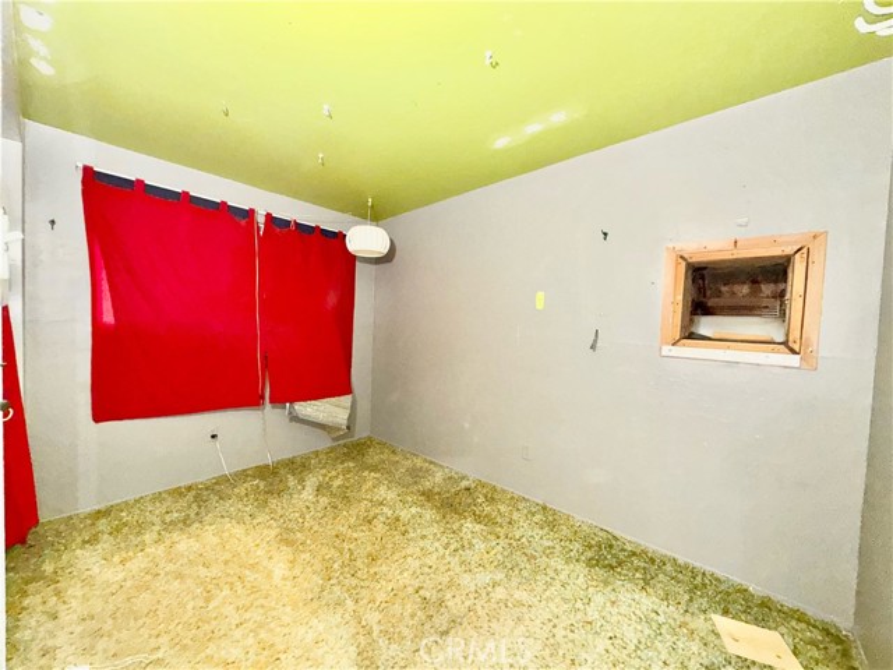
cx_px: 446
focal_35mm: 14
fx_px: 361
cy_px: 335
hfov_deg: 102.1
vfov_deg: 85.7
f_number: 2.2
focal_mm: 2.22
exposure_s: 1/30
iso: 500
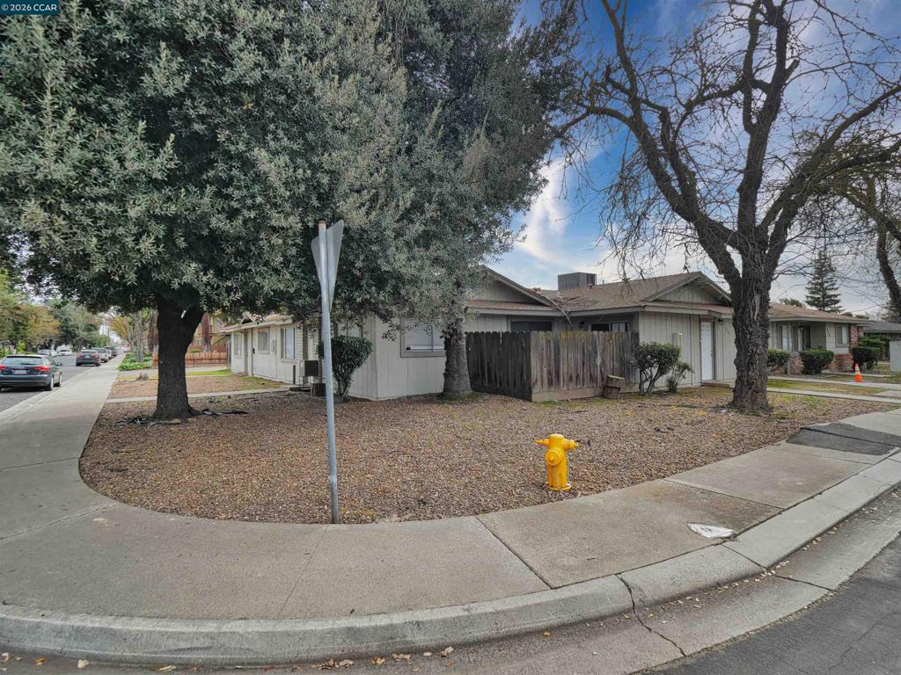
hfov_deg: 87.8
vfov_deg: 71.6
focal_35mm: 18
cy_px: 338
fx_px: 469
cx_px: 450
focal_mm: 9
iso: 125
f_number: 4.5
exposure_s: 1/250
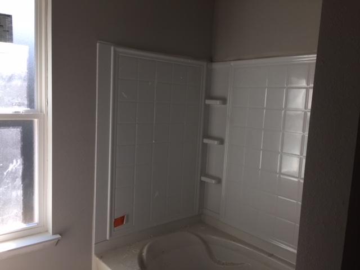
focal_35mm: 29
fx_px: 302
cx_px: 180
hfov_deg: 61.7
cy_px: 135
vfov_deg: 48.2
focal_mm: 4.15
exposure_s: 1/60
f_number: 2.2
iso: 32
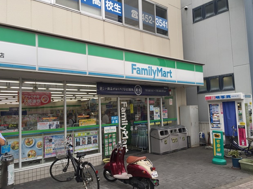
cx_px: 124
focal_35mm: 30
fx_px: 219
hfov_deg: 60.0
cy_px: 96
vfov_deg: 46.8
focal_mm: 4.15
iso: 32
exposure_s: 1/638
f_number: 2.2
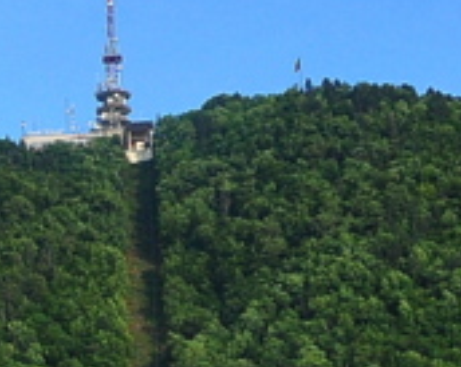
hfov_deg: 10.1
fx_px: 2411
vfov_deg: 8.2
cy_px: 797
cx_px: -450
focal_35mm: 177
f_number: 9
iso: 400
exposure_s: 1/320
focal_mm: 18
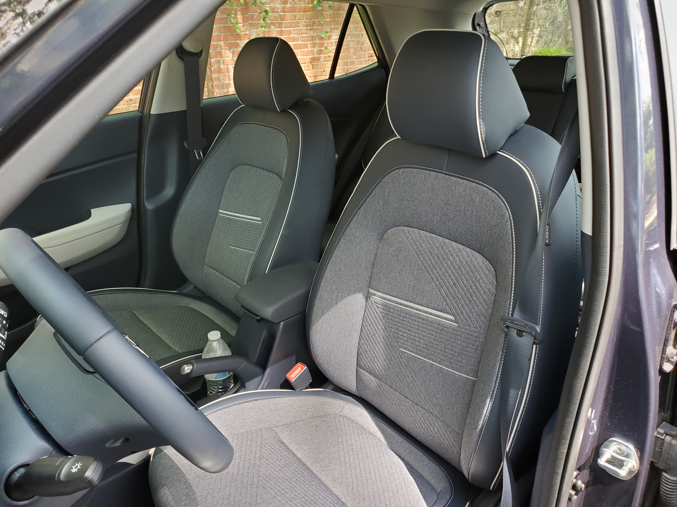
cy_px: 254
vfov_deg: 53.1
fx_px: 508
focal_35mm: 26
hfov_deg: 67.3
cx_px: 338
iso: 200
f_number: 2.4
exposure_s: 1/100
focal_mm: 4.3
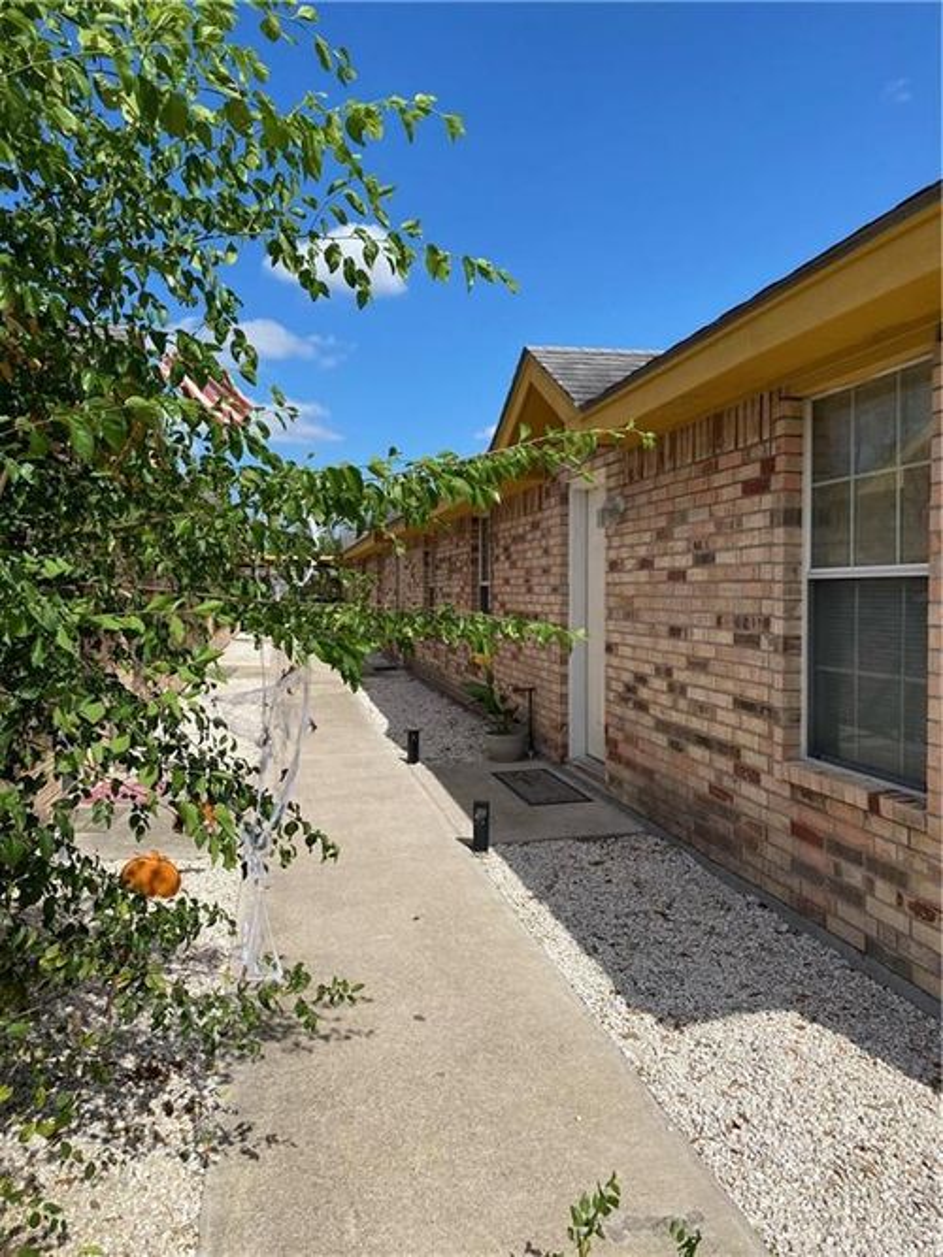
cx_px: 472
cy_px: 628
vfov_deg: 67.3
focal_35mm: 26
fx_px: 945
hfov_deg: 53.0
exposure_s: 1/3300
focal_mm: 4.25
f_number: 1.8
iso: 32
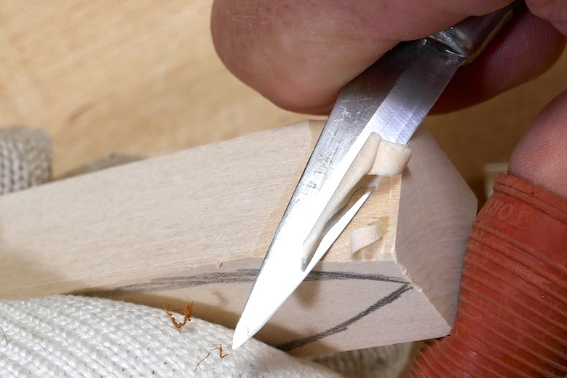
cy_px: 168
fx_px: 1480
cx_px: 247
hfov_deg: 21.7
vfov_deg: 14.5
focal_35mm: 94
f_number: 5.6
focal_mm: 22
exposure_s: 1/80
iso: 320
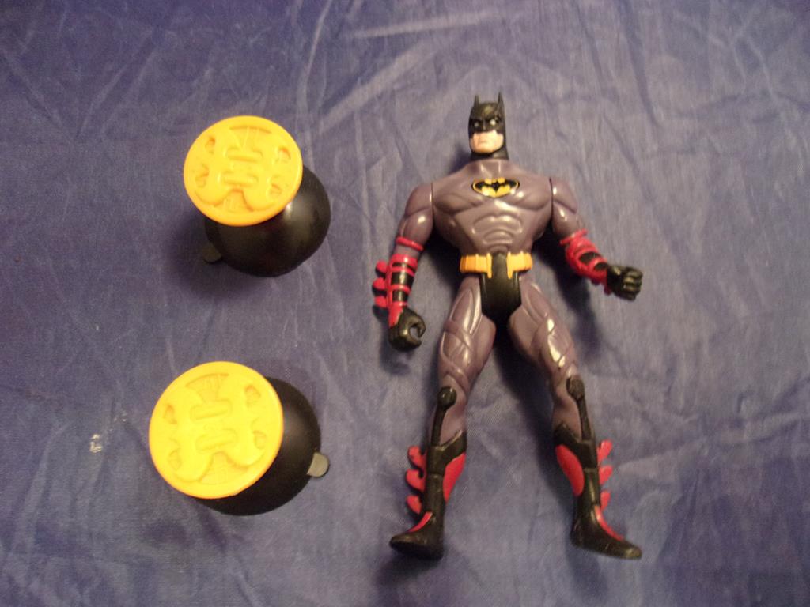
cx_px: 405
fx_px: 632
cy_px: 304
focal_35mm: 27
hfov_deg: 65.3
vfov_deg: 51.4
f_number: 3
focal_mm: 4.9
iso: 486
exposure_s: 1/17
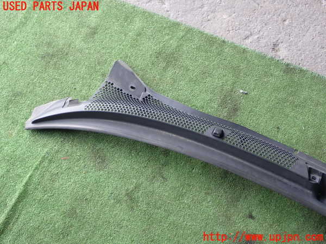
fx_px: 471
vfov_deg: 29.1
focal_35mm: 50
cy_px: 122
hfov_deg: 38.2
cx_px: 163
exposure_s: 1/100
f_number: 3.2
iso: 160
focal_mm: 9.01
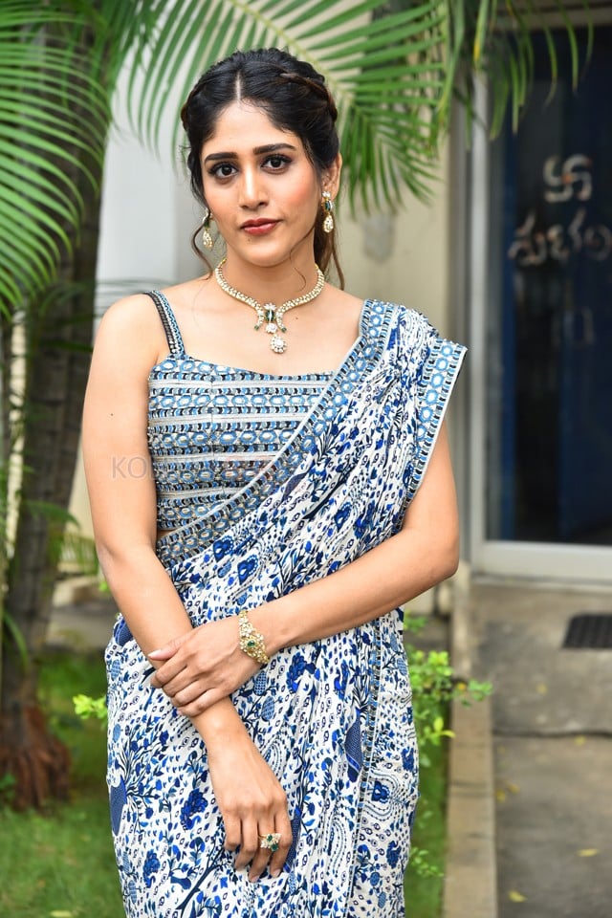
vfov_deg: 23.6
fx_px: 2193
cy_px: 459
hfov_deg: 15.9
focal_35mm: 86
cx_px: 306
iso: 640
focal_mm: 86
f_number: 4.5
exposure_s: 1/125
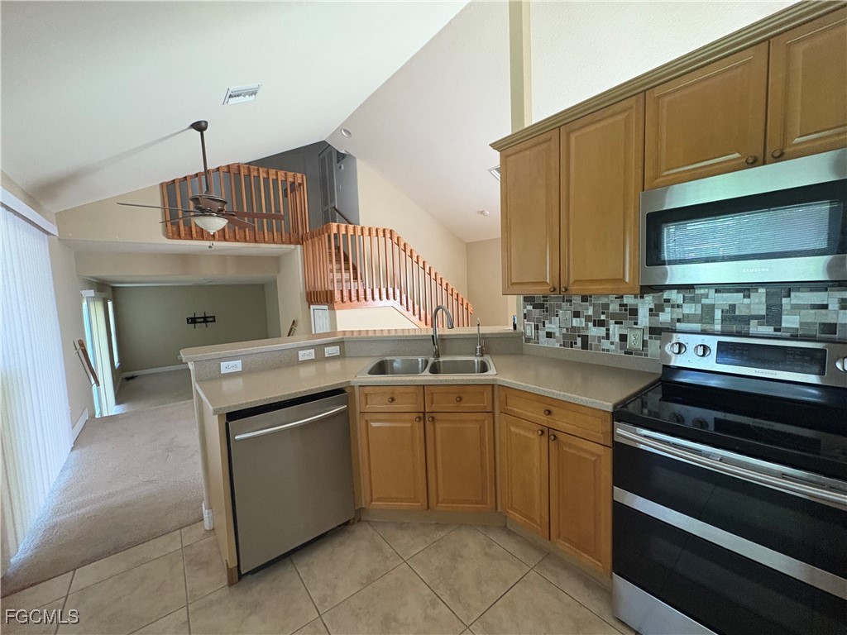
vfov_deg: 85.7
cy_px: 318
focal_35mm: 14
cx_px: 424
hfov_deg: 102.1
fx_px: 343
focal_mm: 2.22
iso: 400
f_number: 2.2
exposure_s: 1/60
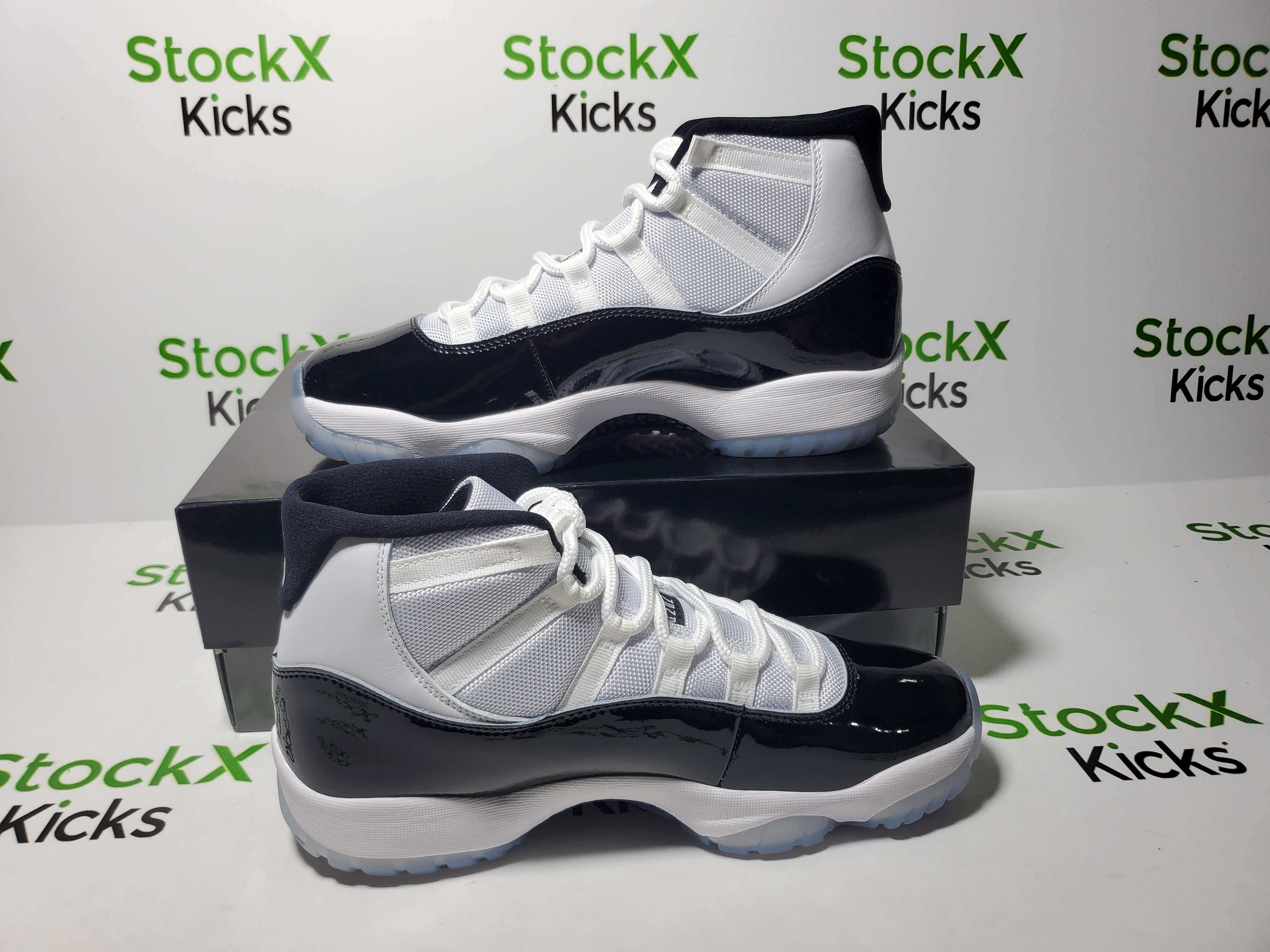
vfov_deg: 53.1
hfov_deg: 67.3
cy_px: 476
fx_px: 954
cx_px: 635
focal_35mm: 26
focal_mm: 4.3
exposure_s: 1/446
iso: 50
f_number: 1.5
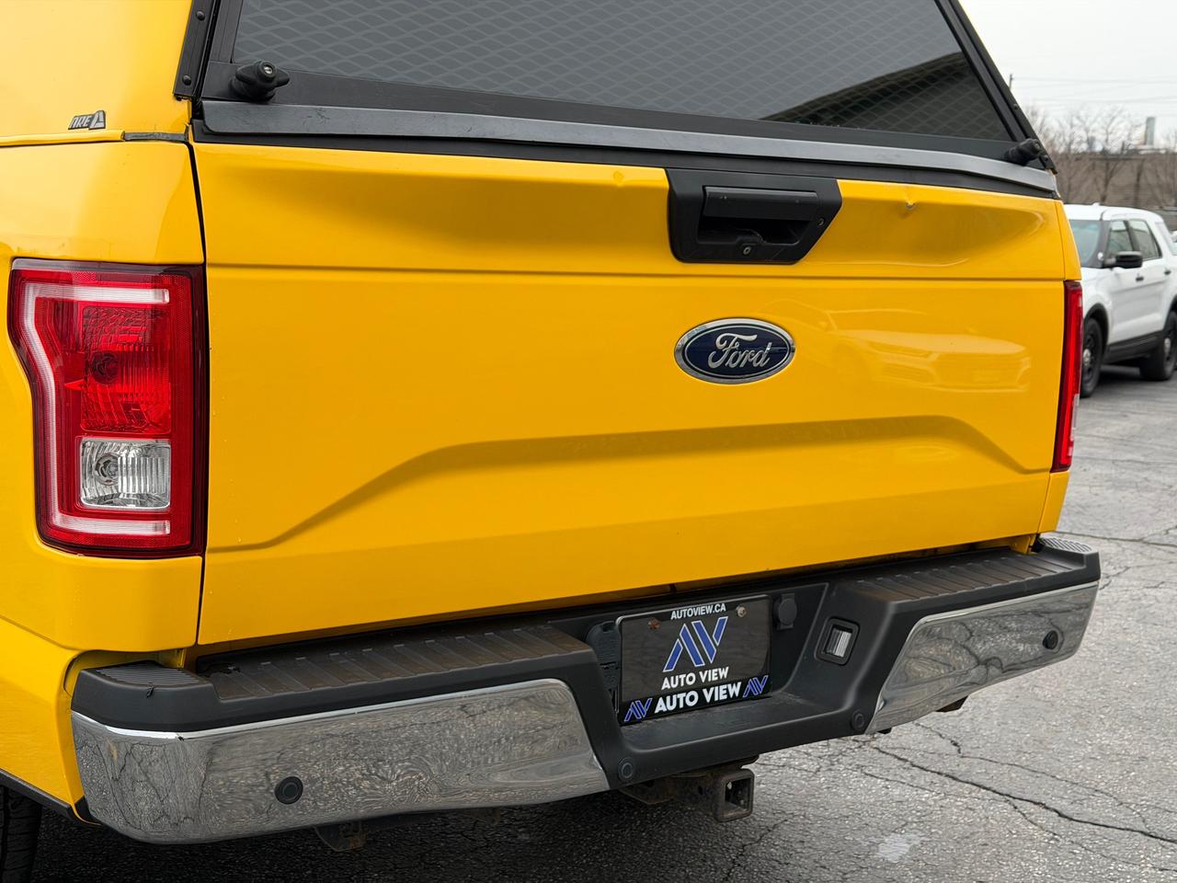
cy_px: 442
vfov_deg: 30.3
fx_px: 1632
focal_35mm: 48
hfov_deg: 39.7
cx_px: 588
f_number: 1.78
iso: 64
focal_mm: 6.76
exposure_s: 1/1575
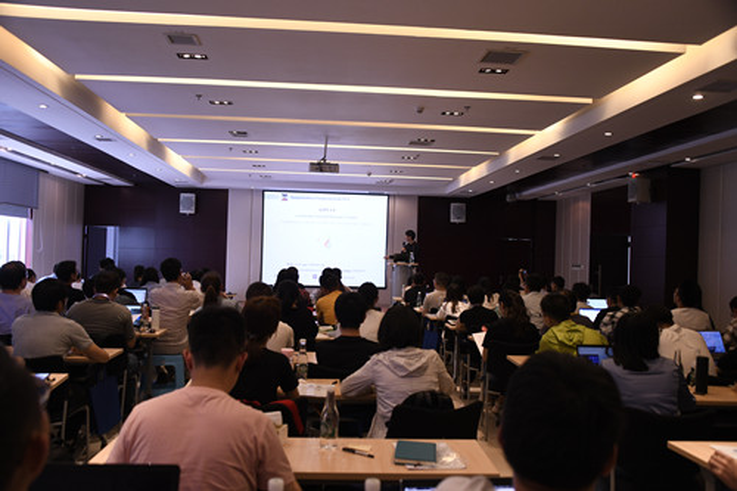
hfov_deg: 55.8
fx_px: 696
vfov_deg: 38.9
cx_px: 368
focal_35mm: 34
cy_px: 246
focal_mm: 34
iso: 1250
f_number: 4.5
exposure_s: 1/80
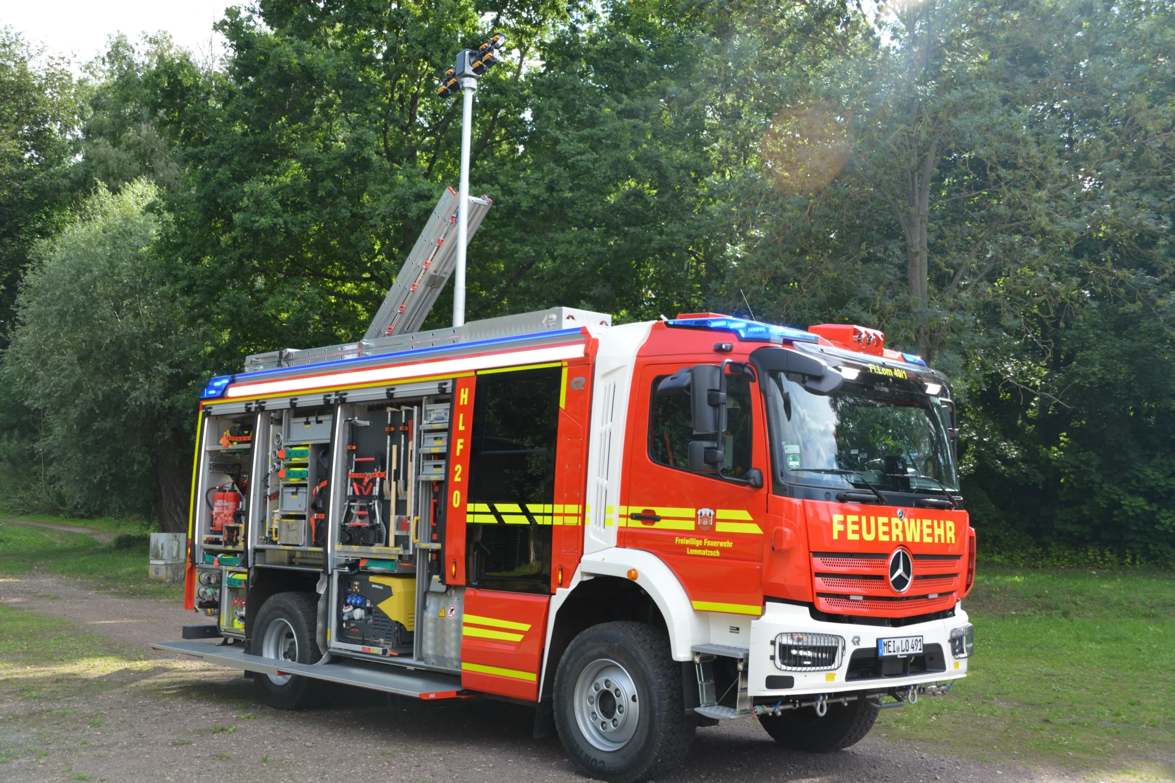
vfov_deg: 34.2
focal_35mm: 39
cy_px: 392
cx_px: 588
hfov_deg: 49.6
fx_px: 1273
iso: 200
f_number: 6.3
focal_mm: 26
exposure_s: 1/160
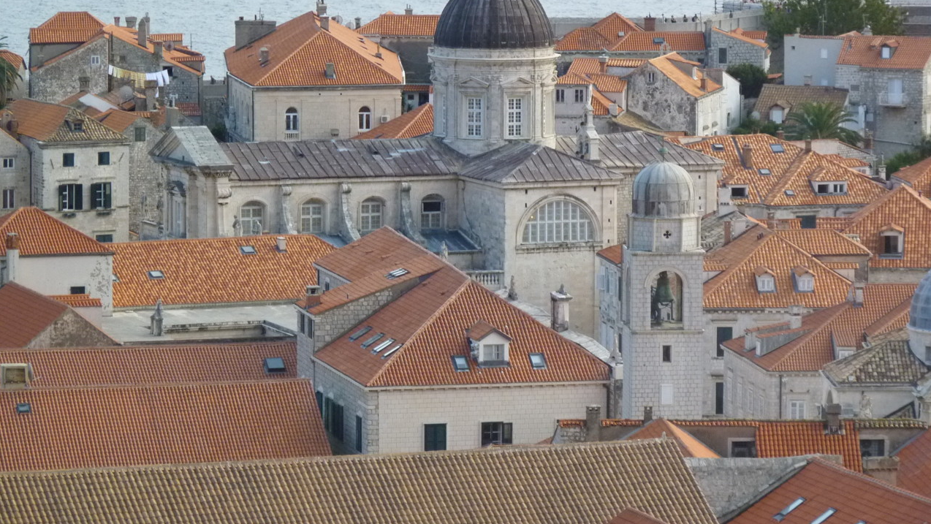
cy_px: 186
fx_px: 5432
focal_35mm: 220
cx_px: 466
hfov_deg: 9.8
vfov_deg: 5.5
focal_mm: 35.6
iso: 400
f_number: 3.7
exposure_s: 1/200
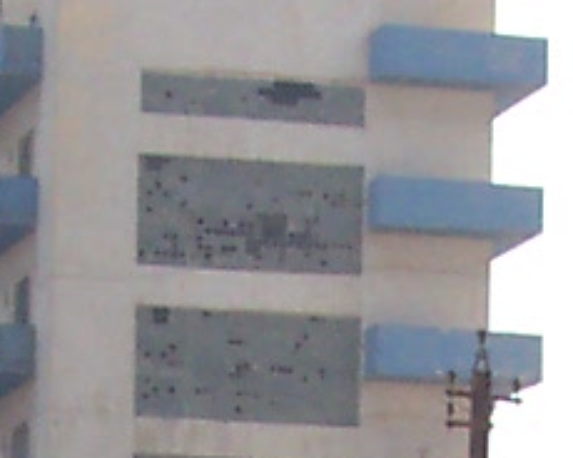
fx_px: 4731
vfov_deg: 5.3
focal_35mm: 279
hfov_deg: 6.9
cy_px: 1292
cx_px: 274
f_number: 4.8
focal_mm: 8
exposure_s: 1/500
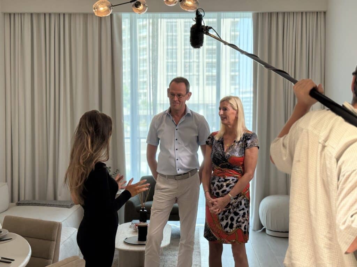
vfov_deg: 30.3
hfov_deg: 39.7
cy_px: 134
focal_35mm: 48
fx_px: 495
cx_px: 178
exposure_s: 1/236
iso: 100
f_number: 1.78
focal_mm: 6.76
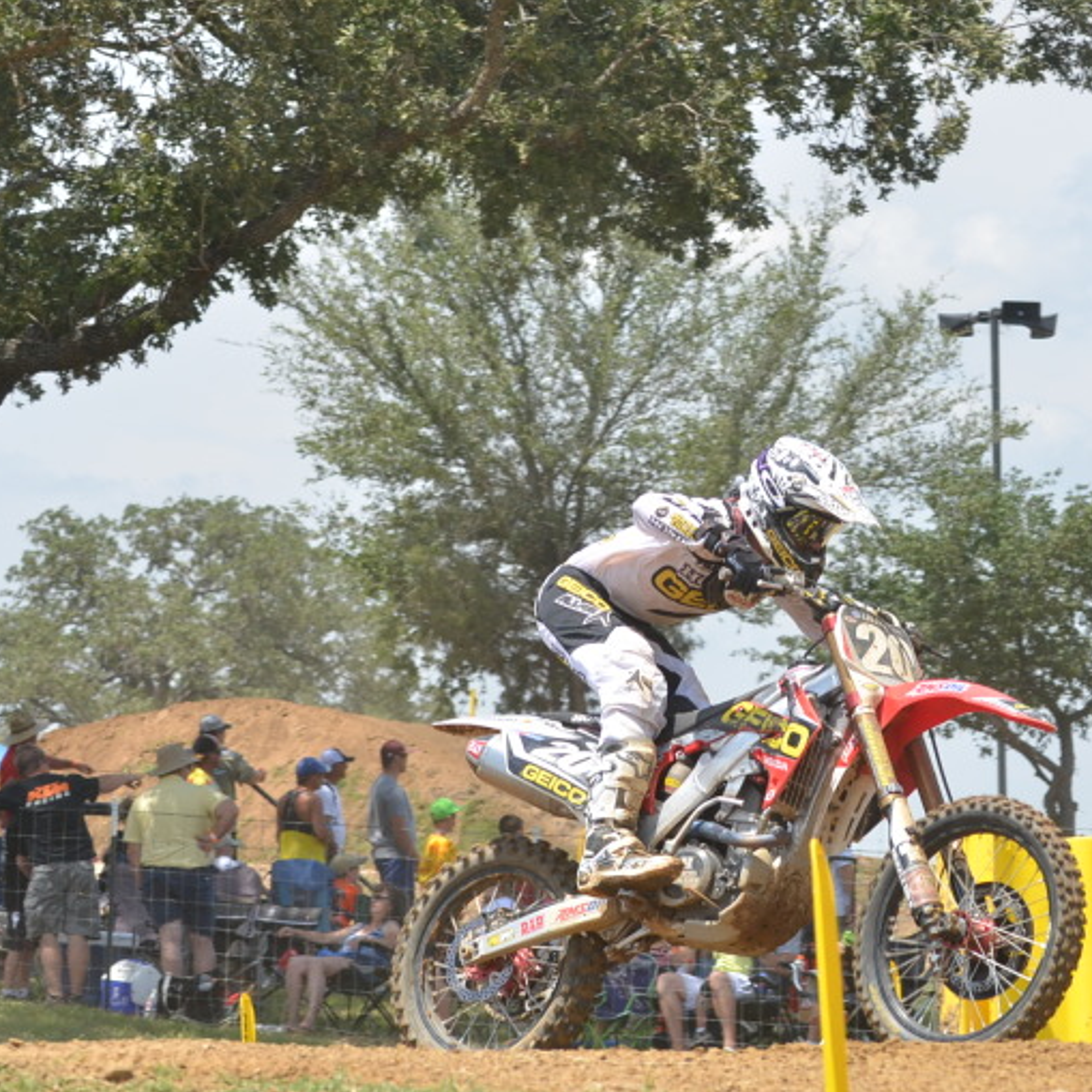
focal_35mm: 179
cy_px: 554
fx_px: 6389
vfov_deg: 9.8
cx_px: 877
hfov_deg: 9.7
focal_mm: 70
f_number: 5.6
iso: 400
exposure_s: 1/2000
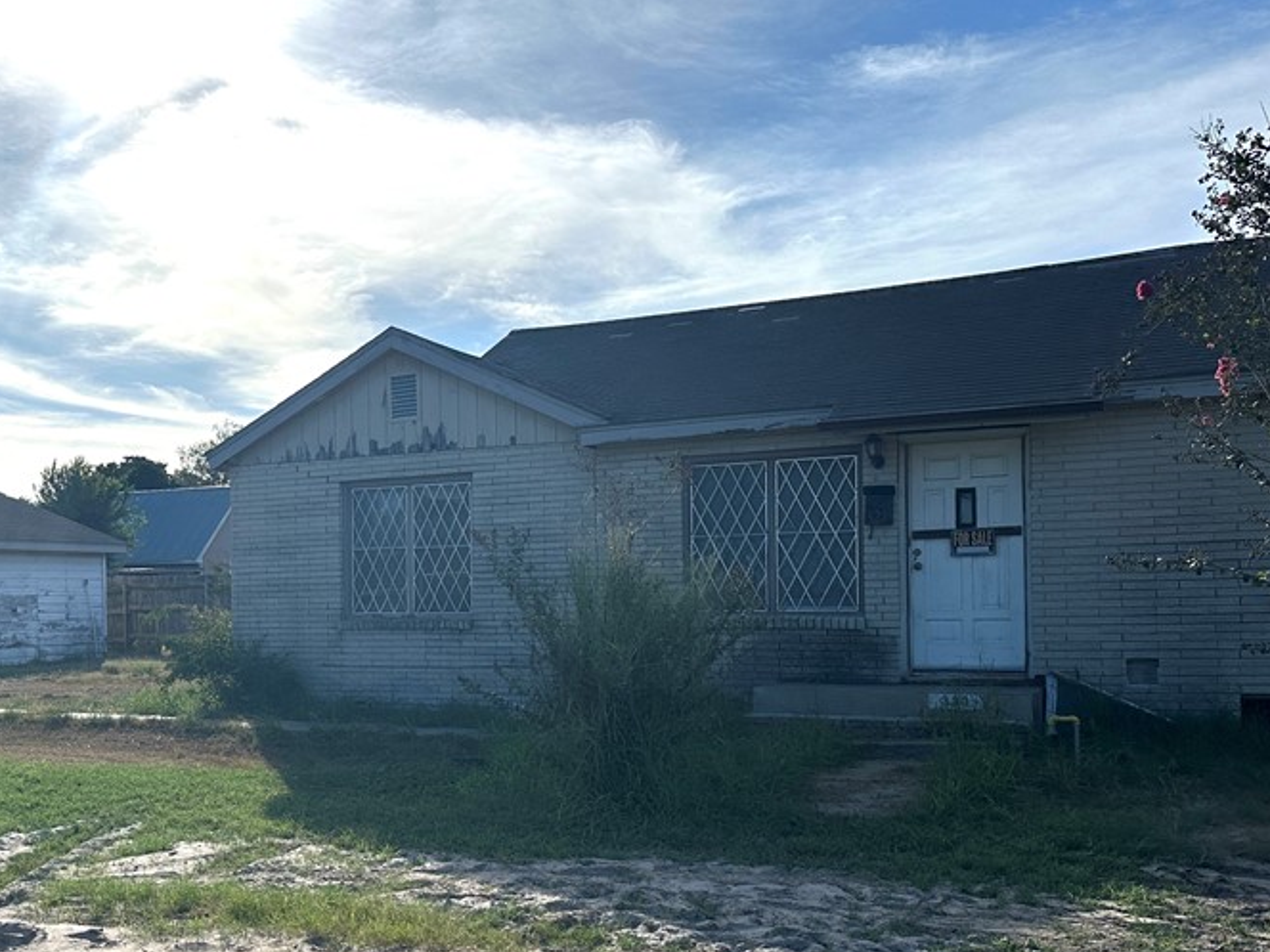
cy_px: 610
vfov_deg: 38.4
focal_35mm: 37
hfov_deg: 48.9
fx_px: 1357
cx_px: 386
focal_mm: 6.86
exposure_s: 1/10753
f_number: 1.78
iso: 80
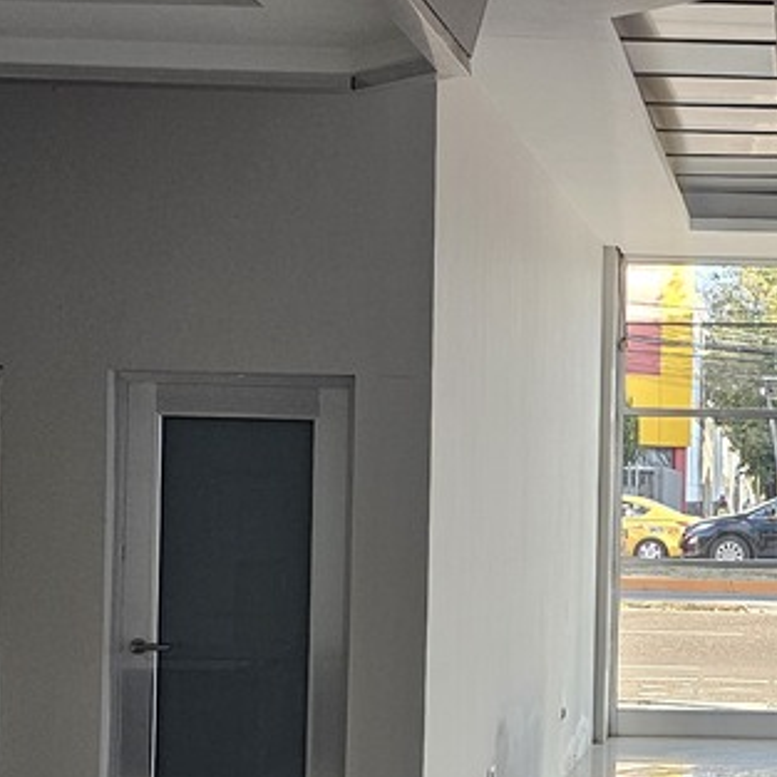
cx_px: 767
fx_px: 1981
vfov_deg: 22.1
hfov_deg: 21.5
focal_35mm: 78
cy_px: 541
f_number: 1.7
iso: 250
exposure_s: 1/359
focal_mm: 6.3
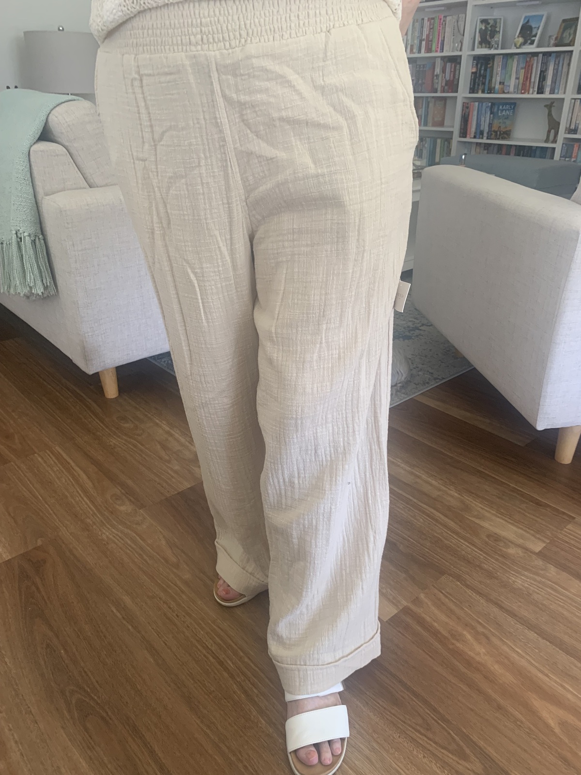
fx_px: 582
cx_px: 290
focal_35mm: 26
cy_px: 388
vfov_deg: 67.3
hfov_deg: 53.1
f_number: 1.8
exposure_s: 1/68
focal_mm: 4.25
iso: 100
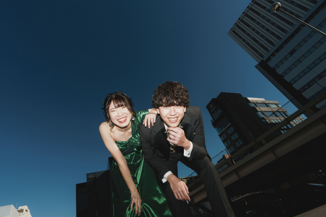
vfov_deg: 64.5
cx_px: 151
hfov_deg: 86.8
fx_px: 172
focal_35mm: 19
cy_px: 106
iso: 100
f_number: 10
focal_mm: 16
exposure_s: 1/250
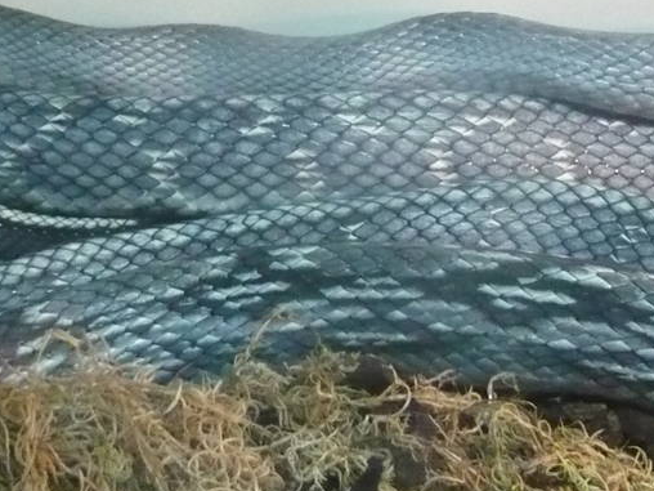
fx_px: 1965
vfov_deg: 14.2
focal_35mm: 104
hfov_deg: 18.9
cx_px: 238
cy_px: 157
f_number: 2.8
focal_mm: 5.5
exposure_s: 1/40
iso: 800
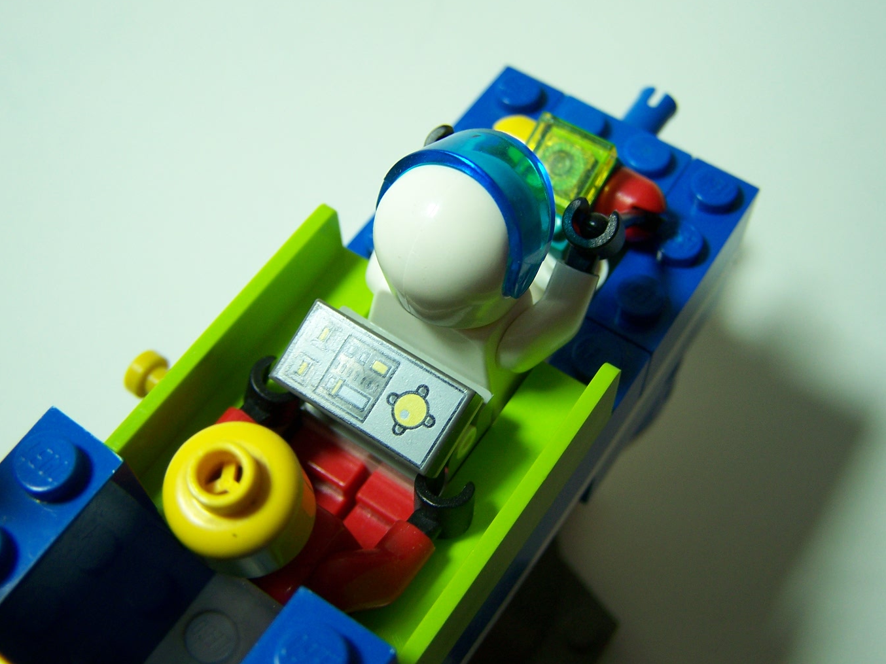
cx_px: 454
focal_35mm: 42
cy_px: 306
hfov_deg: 44.8
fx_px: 1075
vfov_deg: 34.3
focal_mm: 6.3
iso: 80
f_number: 2.8
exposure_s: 1/60
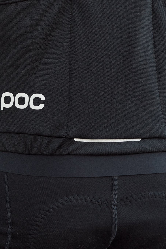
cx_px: 32
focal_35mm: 74
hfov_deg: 18.3
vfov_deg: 26.8
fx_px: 512
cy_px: 47
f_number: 5.6
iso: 320
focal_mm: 35
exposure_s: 1/200
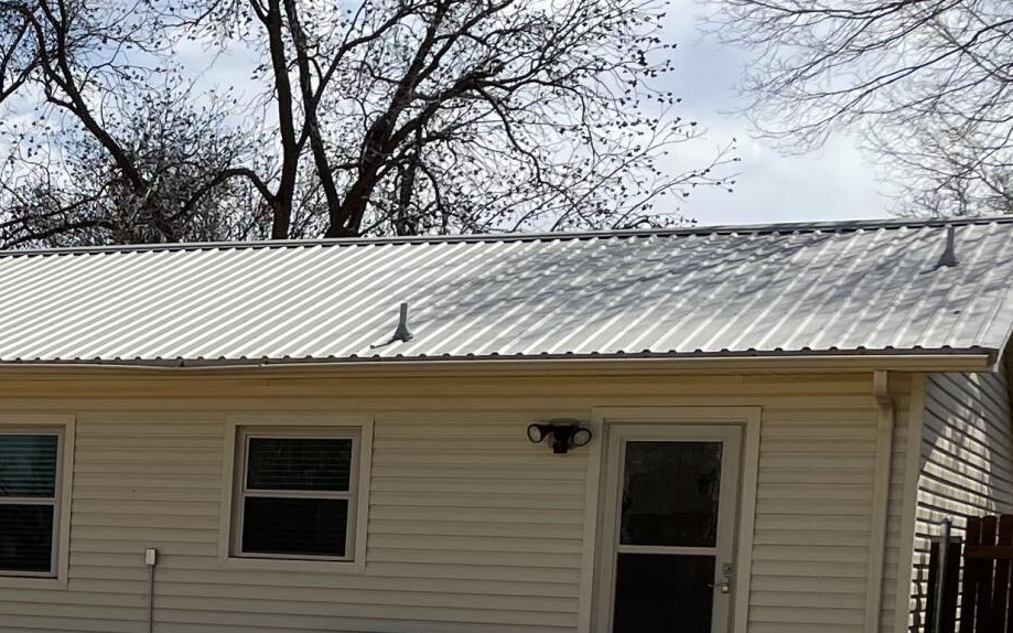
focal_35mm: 90
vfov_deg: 14.2
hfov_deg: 20.8
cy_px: 720
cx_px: -343
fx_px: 2484
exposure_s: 1/6135
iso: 32
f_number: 1.6
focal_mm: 4.2
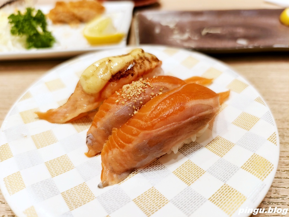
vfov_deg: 58.9
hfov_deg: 73.9
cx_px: 144
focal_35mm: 23
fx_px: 192
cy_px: 108
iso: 298
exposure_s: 1/120
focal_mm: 6.54
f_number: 1.57
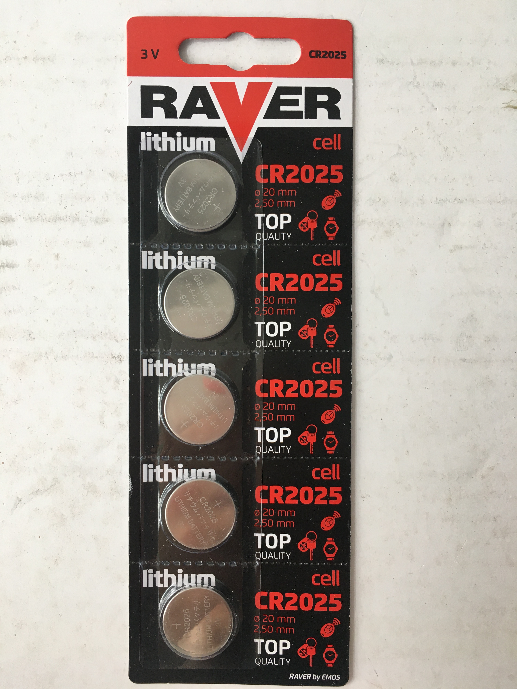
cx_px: 258
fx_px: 577
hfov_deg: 48.2
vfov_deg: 61.7
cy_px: 344
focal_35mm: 29
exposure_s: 1/33
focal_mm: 4.15
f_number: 2.2
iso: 32
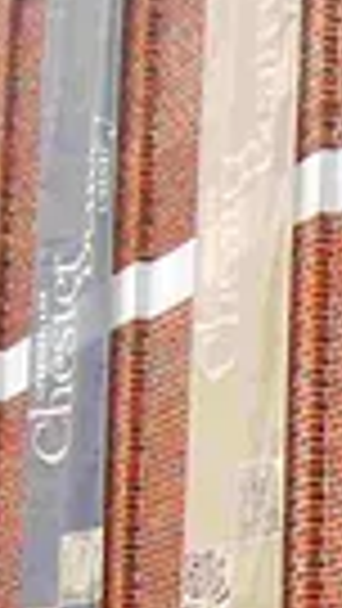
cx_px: 1444
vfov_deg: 12.6
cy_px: 680
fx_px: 2691
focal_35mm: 167
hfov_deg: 5.9
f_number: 5
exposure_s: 1/100
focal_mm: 18
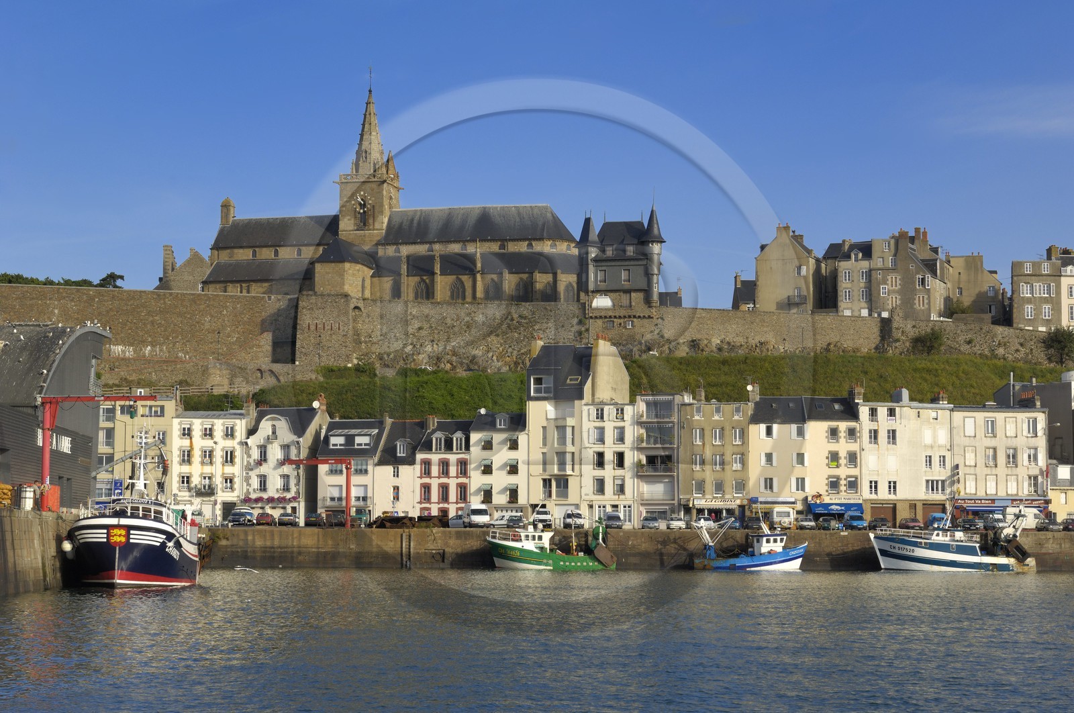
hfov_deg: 28.1
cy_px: 356
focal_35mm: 72
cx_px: 537
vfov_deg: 18.9
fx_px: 2145
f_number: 9
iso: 100
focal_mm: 48
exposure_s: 1/160
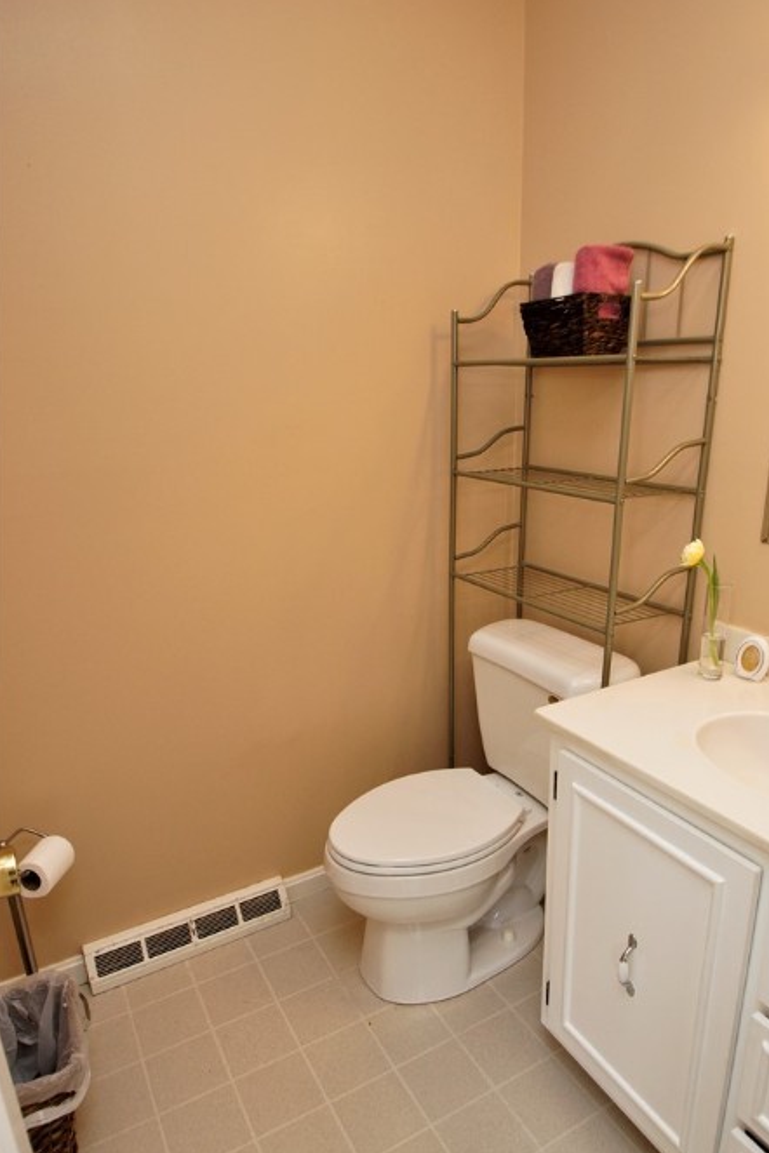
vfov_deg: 76.9
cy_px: 630
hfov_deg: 55.8
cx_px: 438
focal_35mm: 23
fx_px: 723
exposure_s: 1/160
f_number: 4
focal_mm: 13
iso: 400
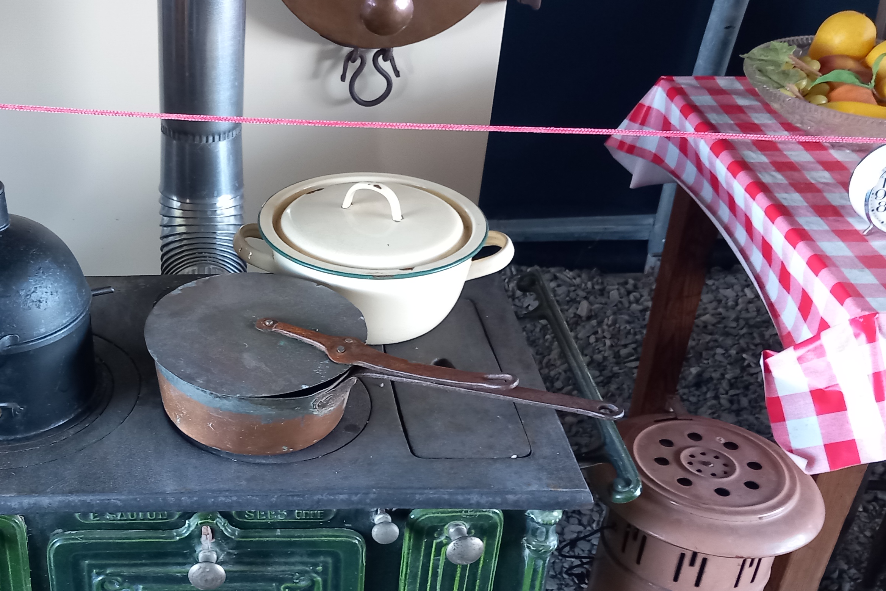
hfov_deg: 39.2
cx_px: 218
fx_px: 1206
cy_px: 353
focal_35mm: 49
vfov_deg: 27.5
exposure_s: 1/50
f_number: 1.8
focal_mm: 4
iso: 200
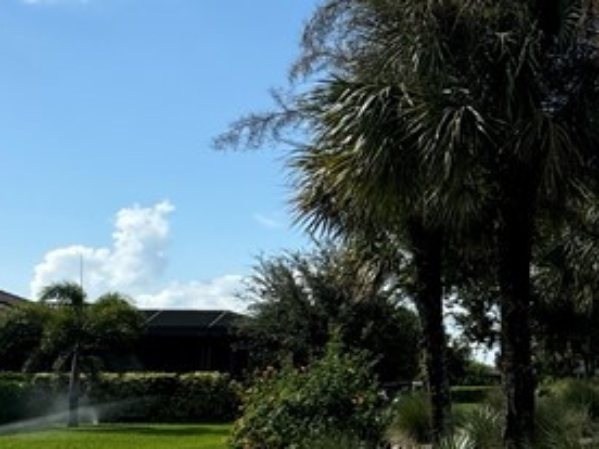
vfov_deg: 28.0
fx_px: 900
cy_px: 243
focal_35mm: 52
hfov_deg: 28.0
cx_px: 840
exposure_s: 1/1567
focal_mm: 2.22
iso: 50
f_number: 2.2
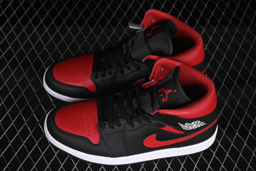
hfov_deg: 27.0
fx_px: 533
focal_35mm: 75
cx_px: 128
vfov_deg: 18.2
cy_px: 86
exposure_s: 1/50
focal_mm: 50
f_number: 6.3
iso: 160
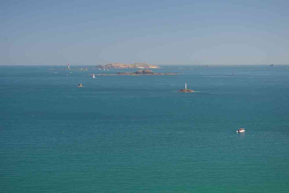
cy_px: 96
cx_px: 144
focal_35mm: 82
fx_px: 662
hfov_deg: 24.6
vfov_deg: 16.6
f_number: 9
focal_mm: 55
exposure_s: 1/100
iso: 200
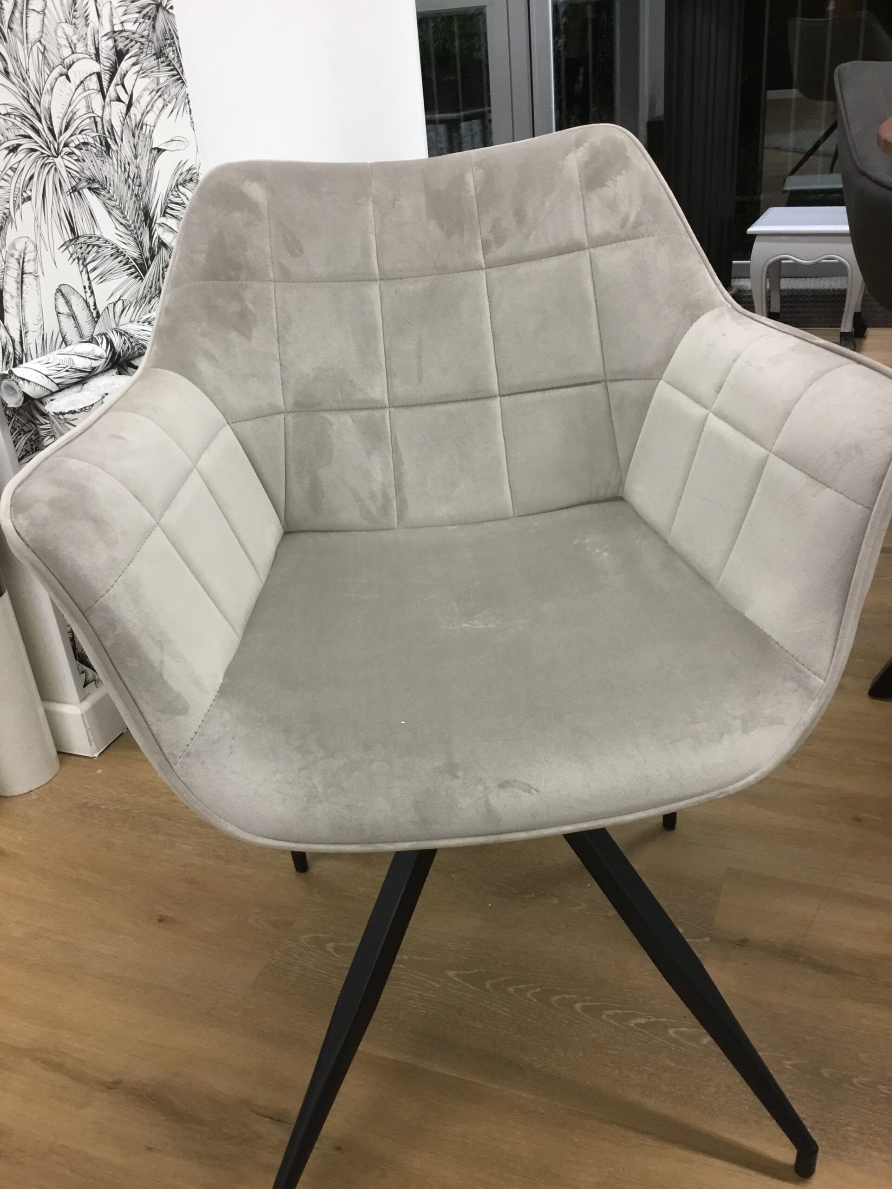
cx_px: 446
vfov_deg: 58.4
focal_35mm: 31
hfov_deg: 45.4
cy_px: 594
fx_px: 1065
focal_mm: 3.3
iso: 125
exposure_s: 1/33
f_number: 2.4
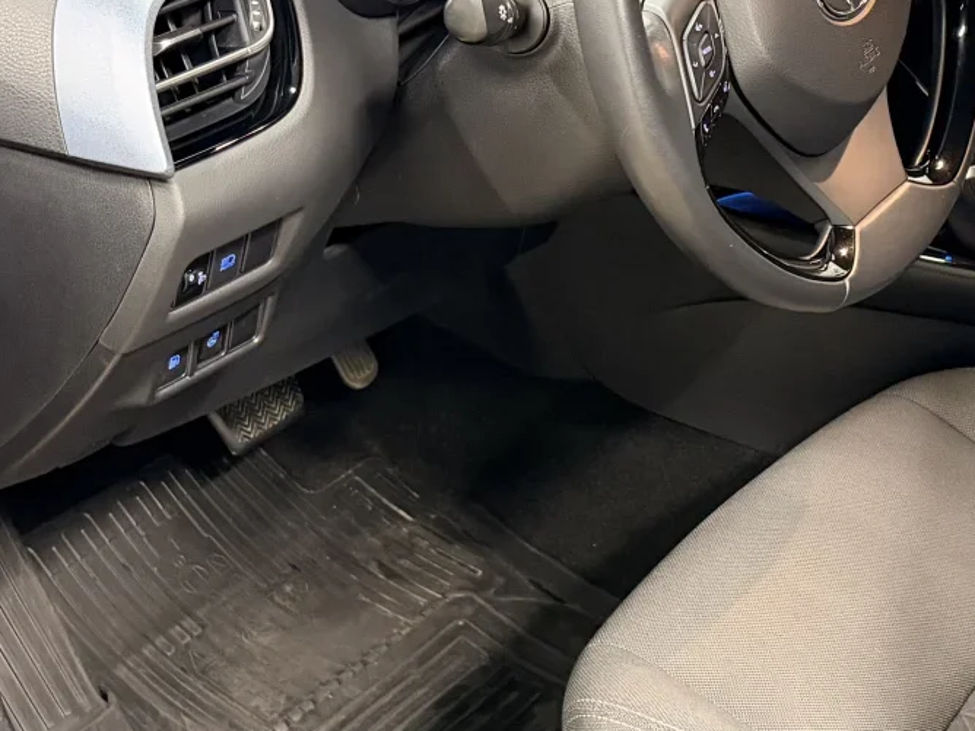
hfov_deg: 28.1
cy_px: 328
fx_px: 1943
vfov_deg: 21.3
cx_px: 537
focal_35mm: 69
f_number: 1.78
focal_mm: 6.76
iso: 640
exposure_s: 1/33
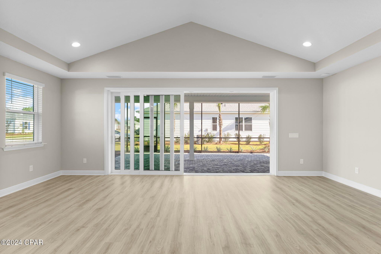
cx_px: 190
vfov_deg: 69.8
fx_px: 182
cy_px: 127
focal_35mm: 17
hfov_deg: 92.6
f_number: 8
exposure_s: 1/30
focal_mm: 17.2
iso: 400
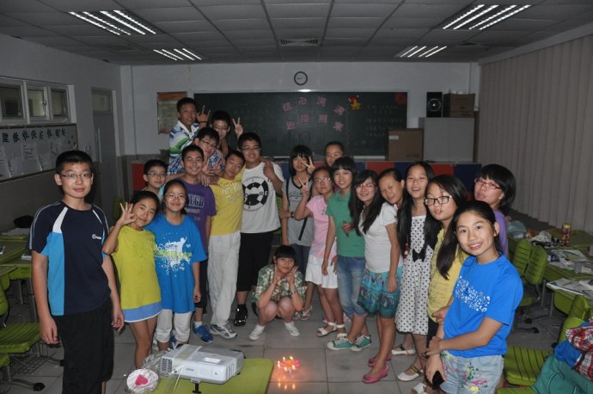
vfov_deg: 47.8
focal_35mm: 27
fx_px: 444
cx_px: 296
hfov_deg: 67.5
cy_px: 197
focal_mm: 18
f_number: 3.5
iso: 800
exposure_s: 1/60
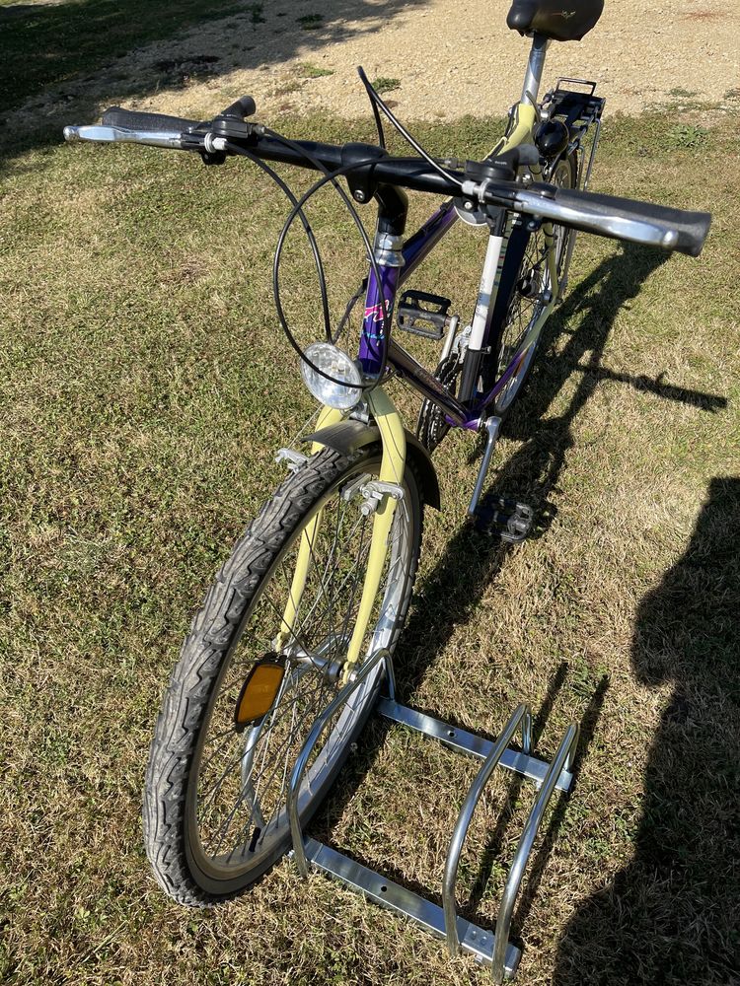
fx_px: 741
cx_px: 370
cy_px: 493
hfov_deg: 53.1
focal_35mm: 26
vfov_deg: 67.3
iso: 32
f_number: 1.6
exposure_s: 1/2488
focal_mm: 5.1
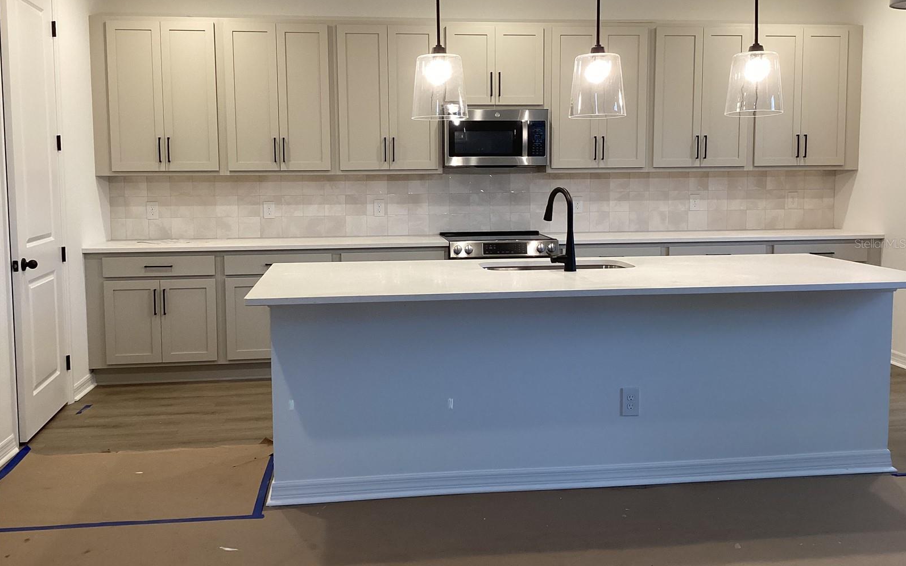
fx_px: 815
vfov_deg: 38.3
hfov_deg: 58.1
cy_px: 243
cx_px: 453
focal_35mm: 33
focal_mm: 3.3
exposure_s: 1/60
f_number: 2.4
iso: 125
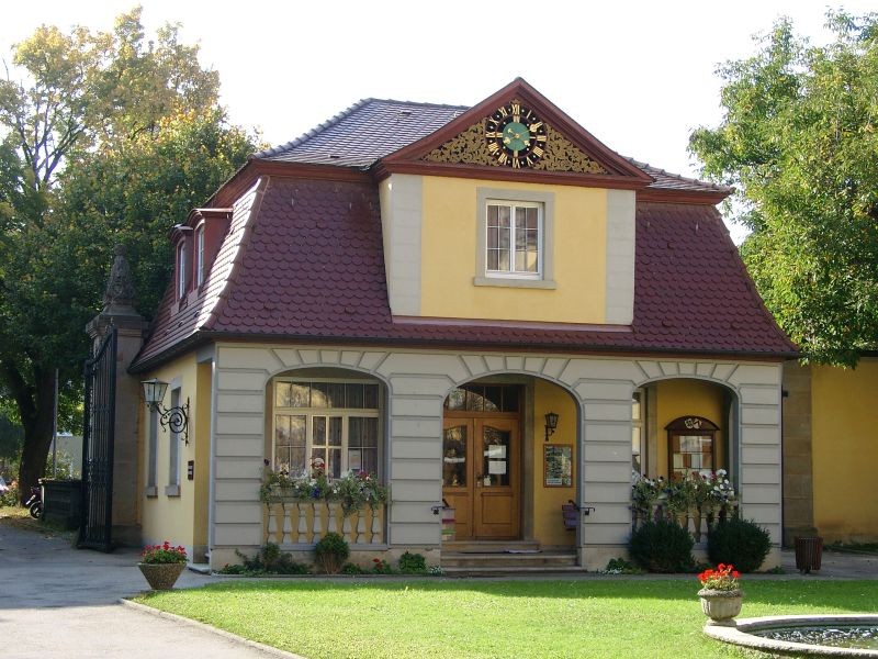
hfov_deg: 30.3
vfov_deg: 22.9
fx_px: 1623
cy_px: 330
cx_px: 439
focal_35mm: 64
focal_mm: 13.35
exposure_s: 1/196
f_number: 4
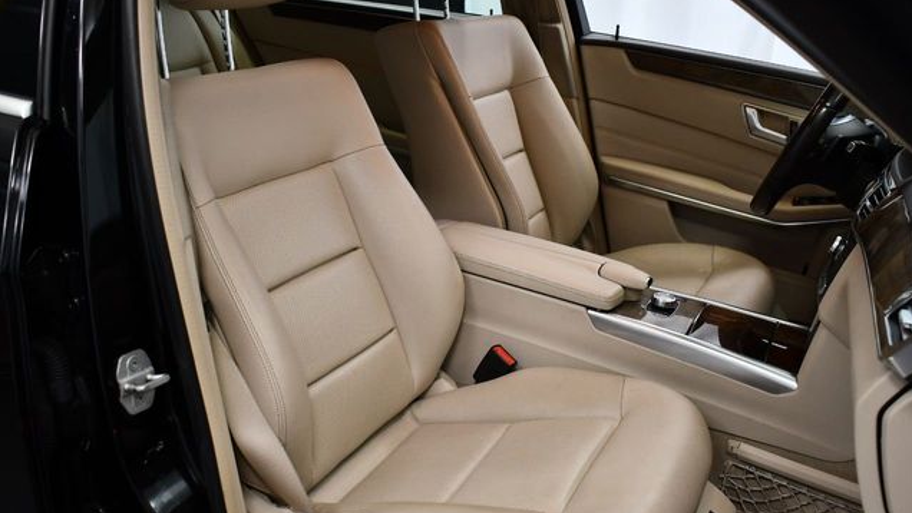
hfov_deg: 52.8
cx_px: 457
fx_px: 919
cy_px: 274
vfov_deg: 31.2
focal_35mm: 38
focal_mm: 18
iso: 900
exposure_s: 1/125
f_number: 3.5
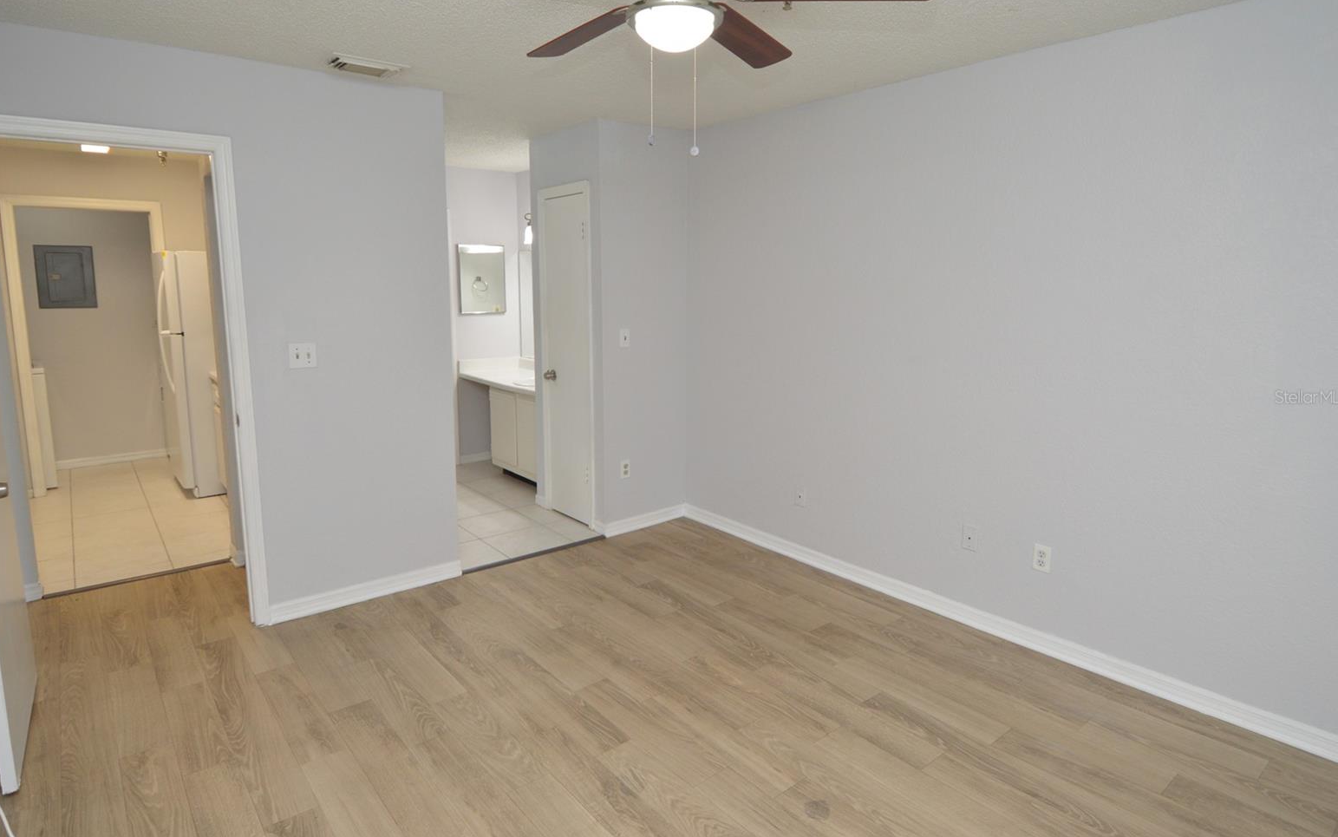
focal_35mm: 19
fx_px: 693
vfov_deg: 62.2
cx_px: 658
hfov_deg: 88.0
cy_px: 397
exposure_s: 1/60
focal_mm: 12
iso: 400
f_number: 4
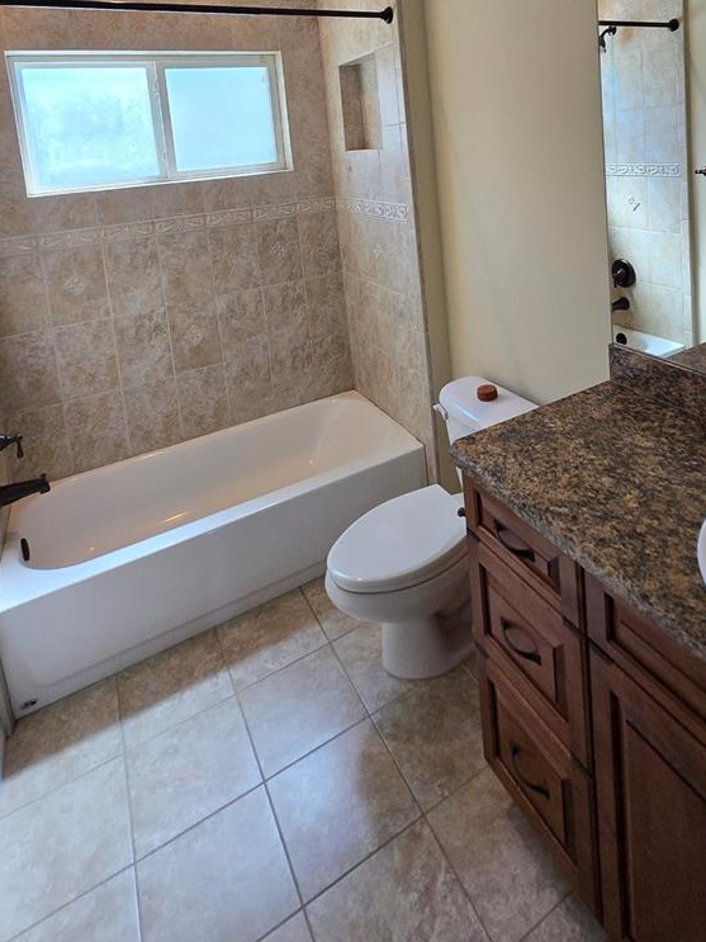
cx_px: 422
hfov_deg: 62.9
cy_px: 203
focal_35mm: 21
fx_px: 571
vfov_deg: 71.8
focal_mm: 1.7
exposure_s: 1/60
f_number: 2.2
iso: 80
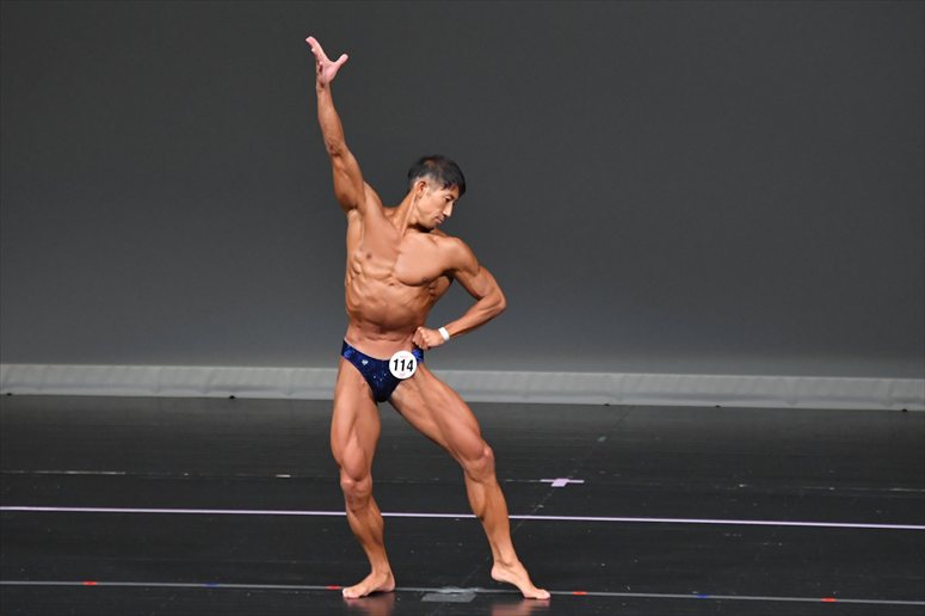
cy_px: 308
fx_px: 8090
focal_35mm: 315
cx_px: 462
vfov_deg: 4.4
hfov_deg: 6.5
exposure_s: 1/400
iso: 4000
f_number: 5.6
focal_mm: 210
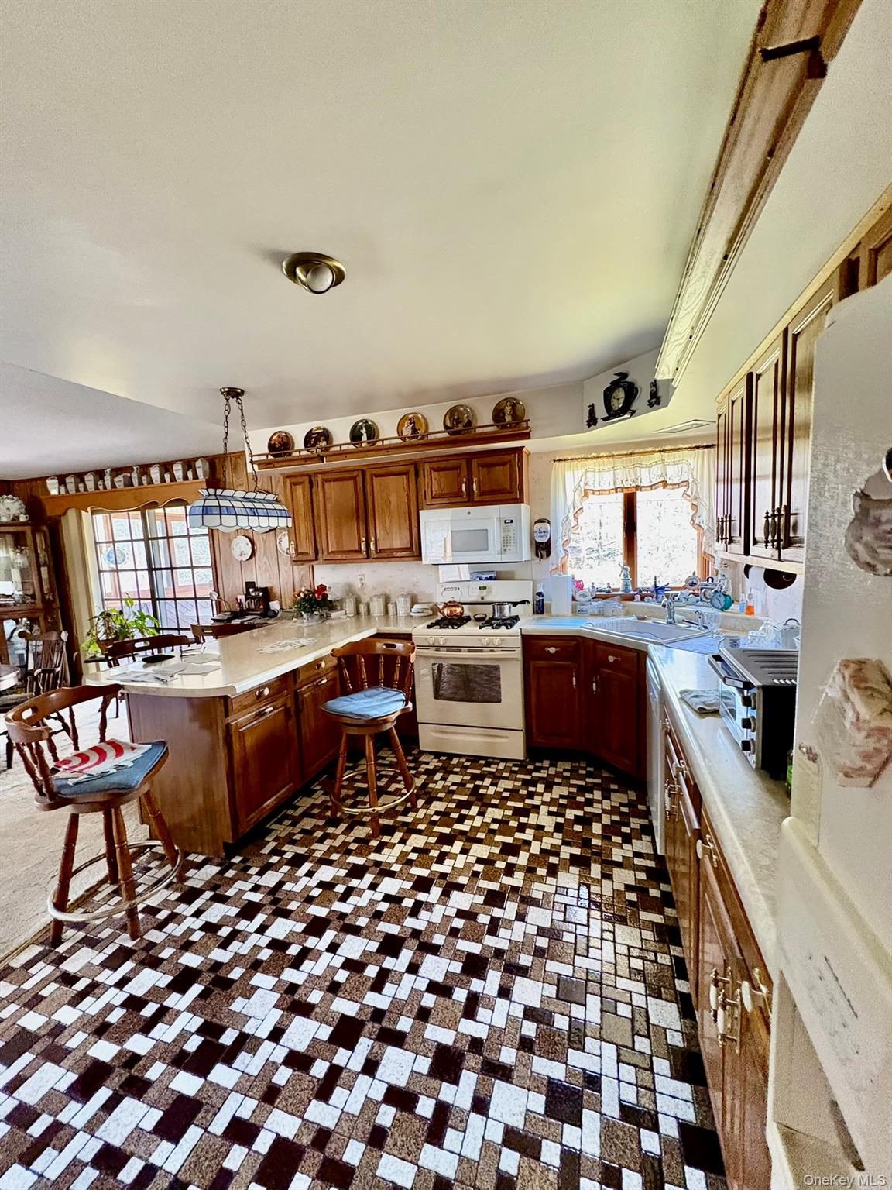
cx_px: 446
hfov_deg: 85.7
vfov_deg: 102.1
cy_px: 595
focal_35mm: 14
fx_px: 481
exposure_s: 1/60
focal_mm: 2.22
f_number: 2.2
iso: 640
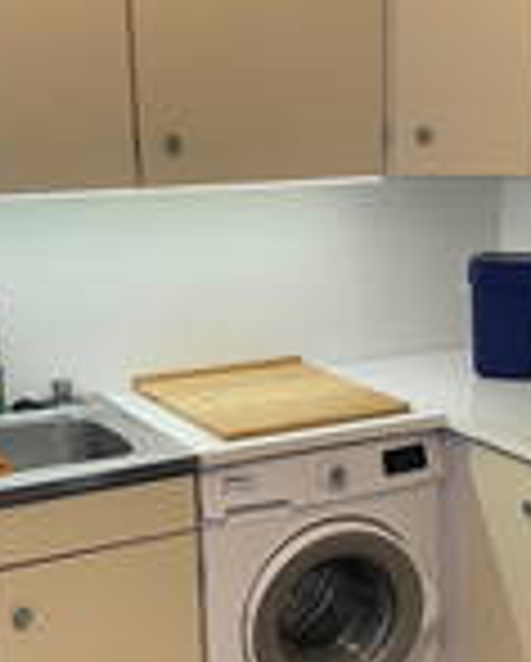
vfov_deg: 30.3
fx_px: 1215
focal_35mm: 62
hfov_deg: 24.6
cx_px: 320
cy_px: 423
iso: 80
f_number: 1.6
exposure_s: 1/50
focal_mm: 4.2
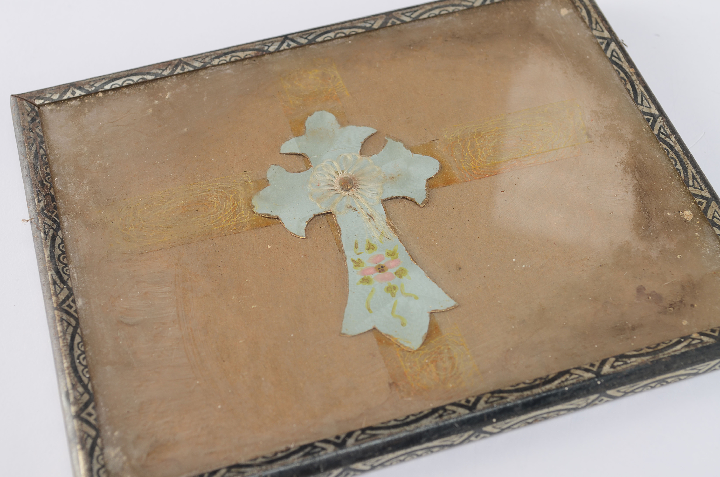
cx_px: 360
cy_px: 238
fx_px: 1257
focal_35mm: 63
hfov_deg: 32.0
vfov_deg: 21.5
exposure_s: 1/80
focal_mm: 42
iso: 100
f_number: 10
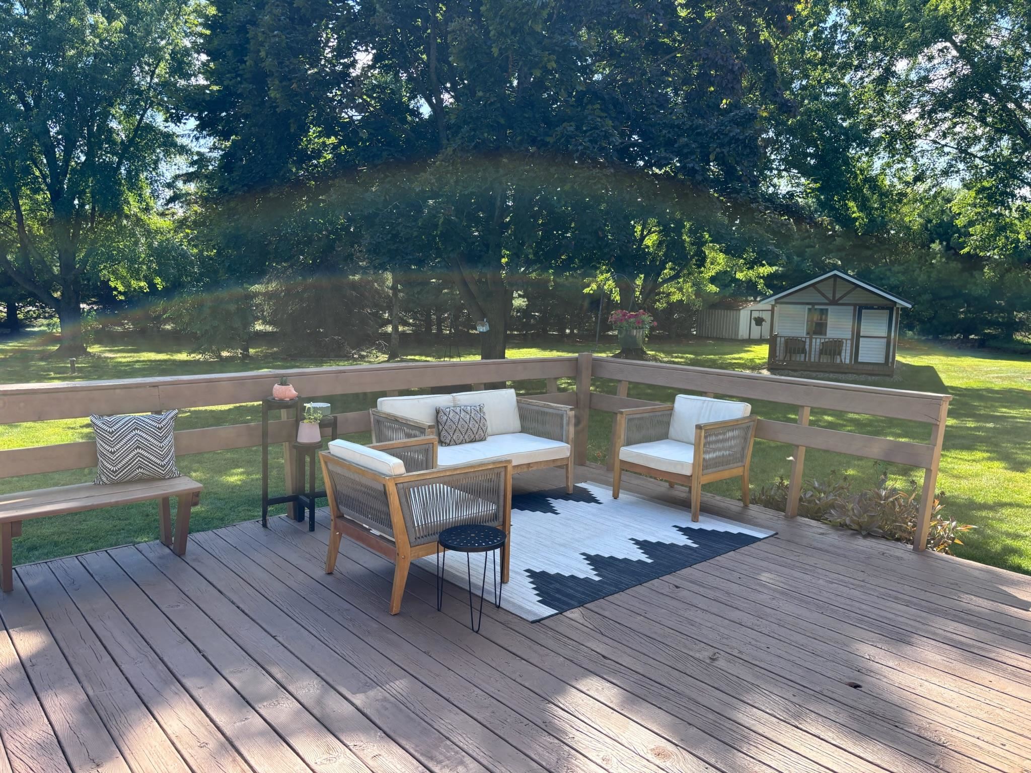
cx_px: 516
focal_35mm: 26
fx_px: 774
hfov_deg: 67.3
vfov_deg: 53.1
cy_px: 386
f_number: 1.6
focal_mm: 5.96
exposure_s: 1/684
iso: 50
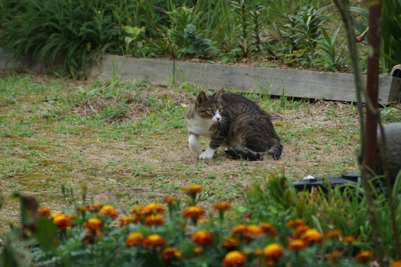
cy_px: 134
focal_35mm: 300
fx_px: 3337
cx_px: 200
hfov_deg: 6.9
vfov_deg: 4.6
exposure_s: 1/320
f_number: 6.3
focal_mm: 200
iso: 200
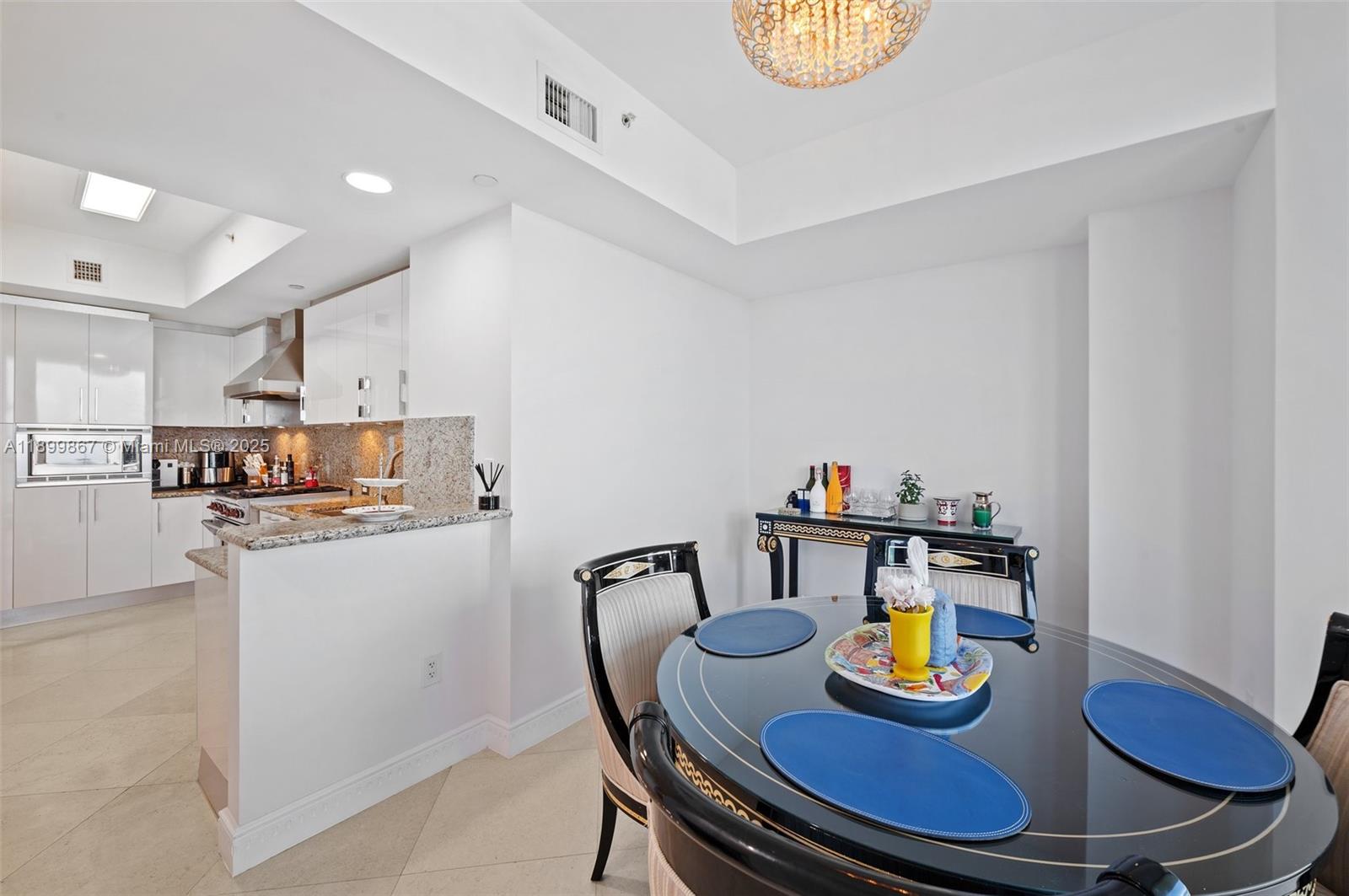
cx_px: 674
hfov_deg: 104.3
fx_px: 524
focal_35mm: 14
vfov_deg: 81.1
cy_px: 448
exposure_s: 1/4
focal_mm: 14
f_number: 8
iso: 200
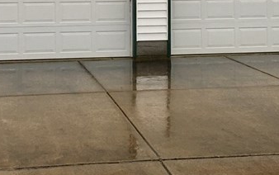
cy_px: -21
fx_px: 708
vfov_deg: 13.8
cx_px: 149
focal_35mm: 93
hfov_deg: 22.3
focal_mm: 4.15
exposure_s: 1/300
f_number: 2.2
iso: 25
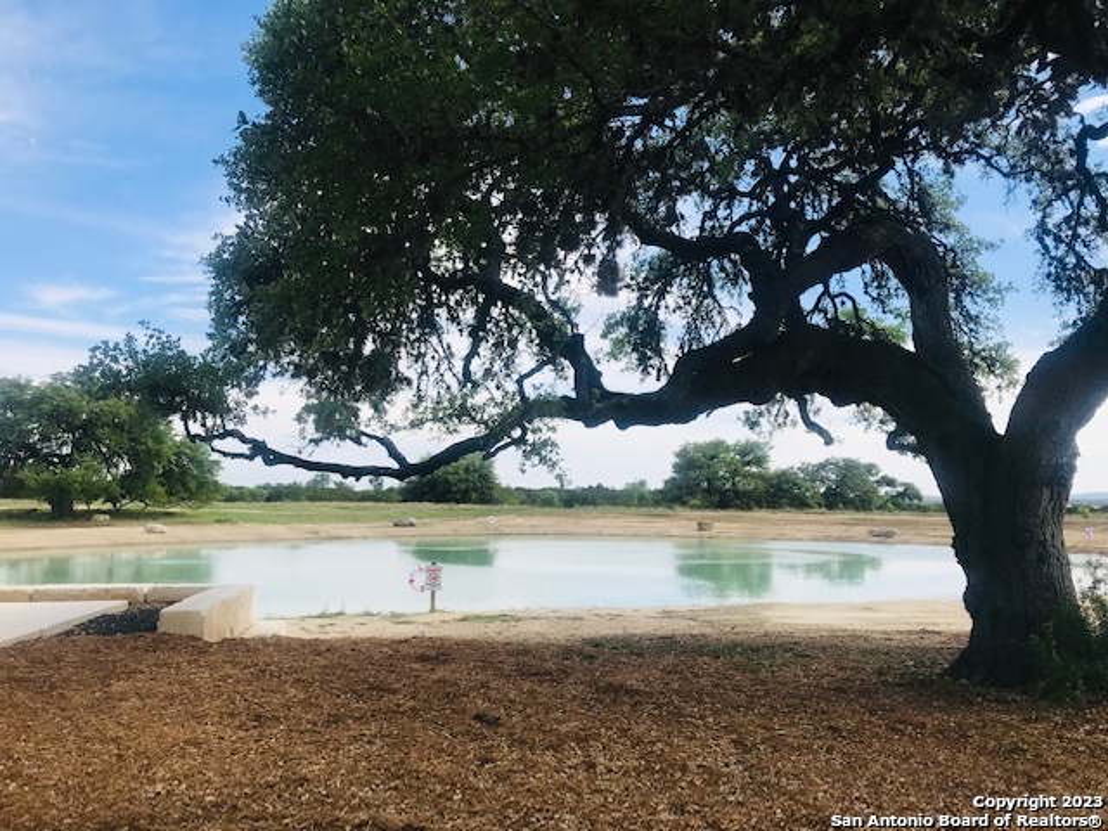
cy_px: 416
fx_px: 896
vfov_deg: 49.7
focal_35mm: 28
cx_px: 554
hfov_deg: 63.4
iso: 20
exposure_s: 1/2083
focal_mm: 3.99
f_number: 1.8
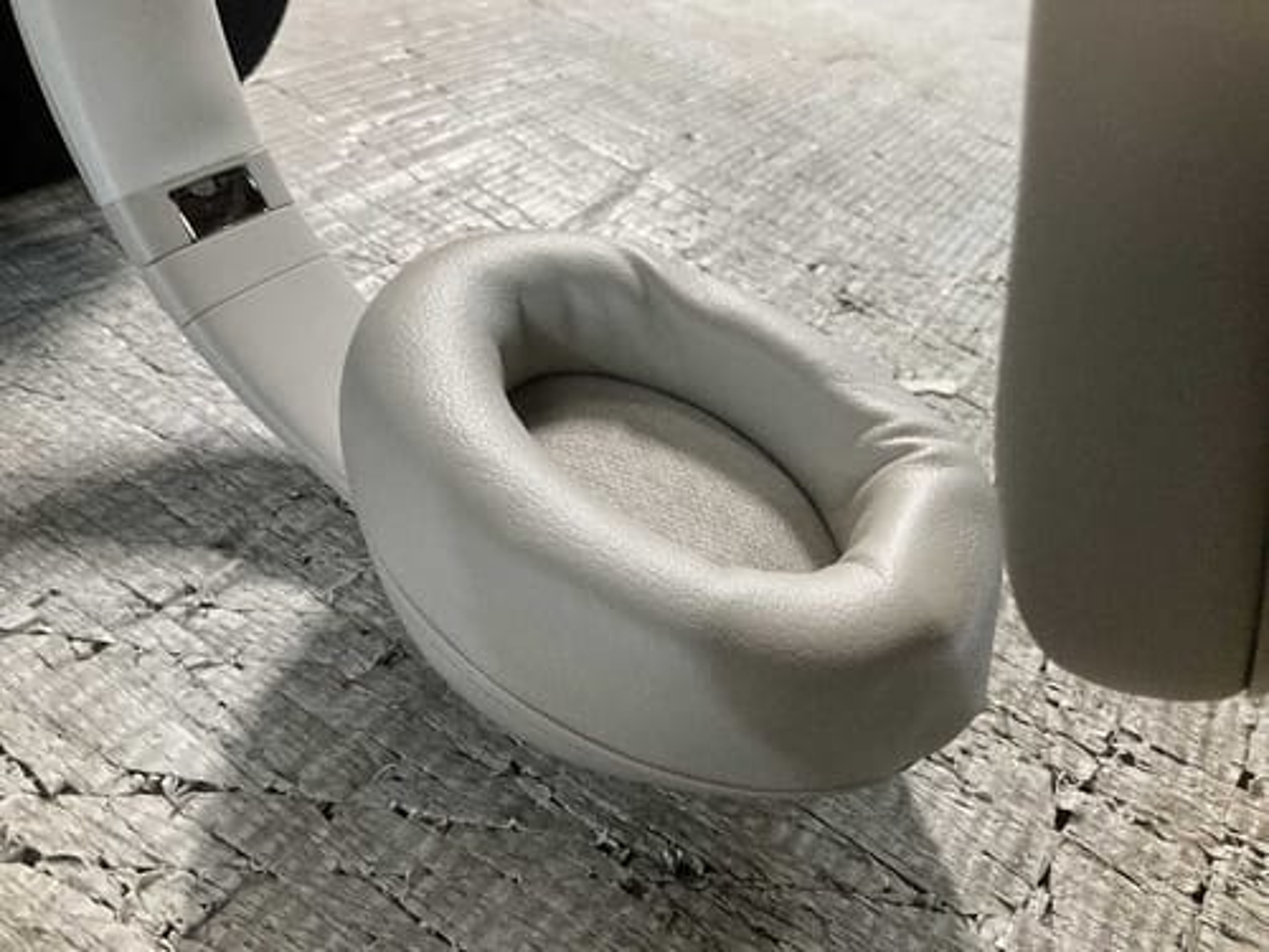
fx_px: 1063
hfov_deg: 61.7
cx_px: 634
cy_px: 476
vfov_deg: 48.2
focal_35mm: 29
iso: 80
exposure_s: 1/50
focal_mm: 3
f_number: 1.8
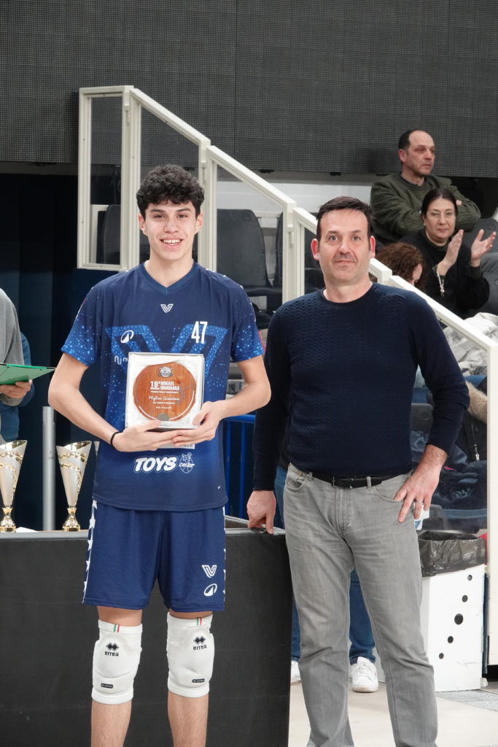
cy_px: 374
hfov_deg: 9.2
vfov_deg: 13.8
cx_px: 249
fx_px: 3090
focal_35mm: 149
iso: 1600
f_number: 5.6
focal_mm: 54.57
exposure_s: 1/160
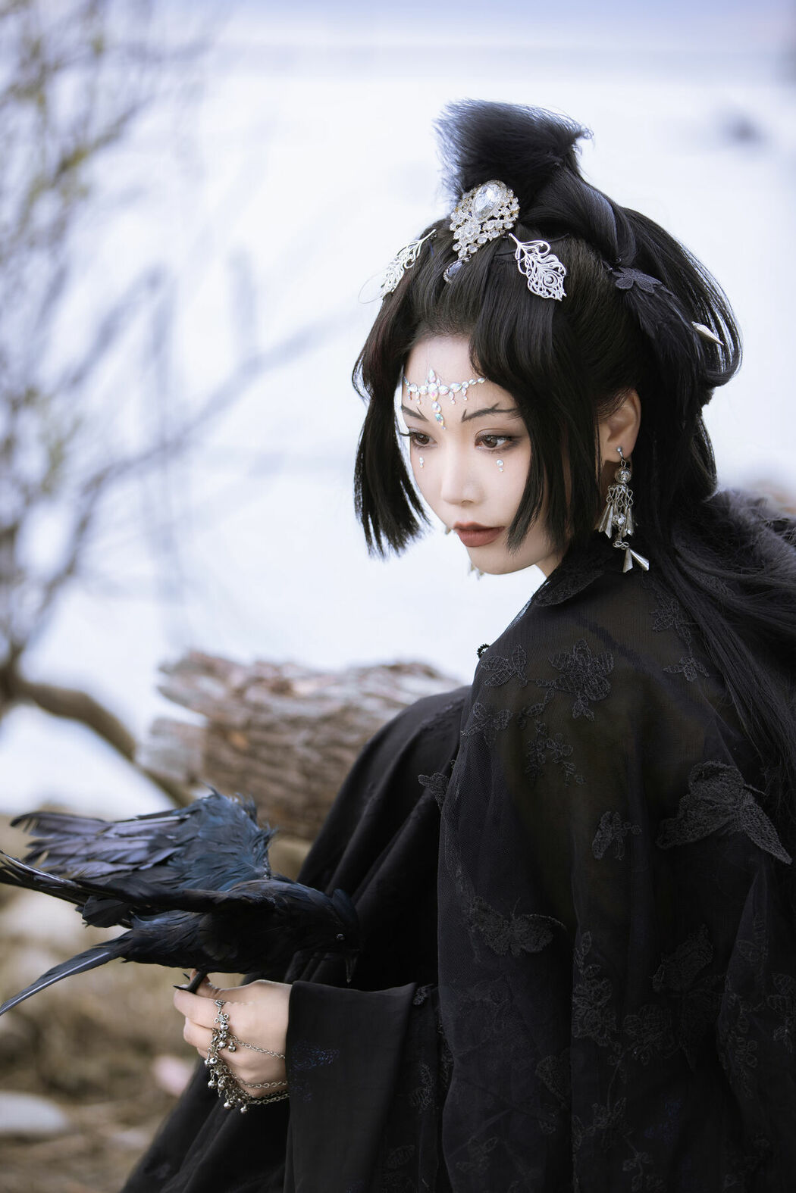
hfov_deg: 13.4
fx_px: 3383
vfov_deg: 20.0
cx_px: 398
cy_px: 596
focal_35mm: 102
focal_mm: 102
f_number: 2.8
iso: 125
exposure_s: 1/320
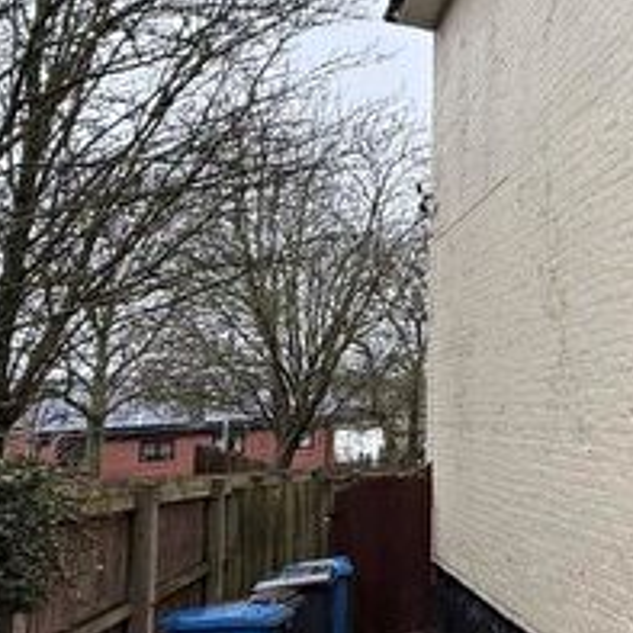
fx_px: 910
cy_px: 246
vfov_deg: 38.2
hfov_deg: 27.2
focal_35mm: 44
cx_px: 945
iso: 50
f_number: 2.2
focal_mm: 2.22
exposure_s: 1/253
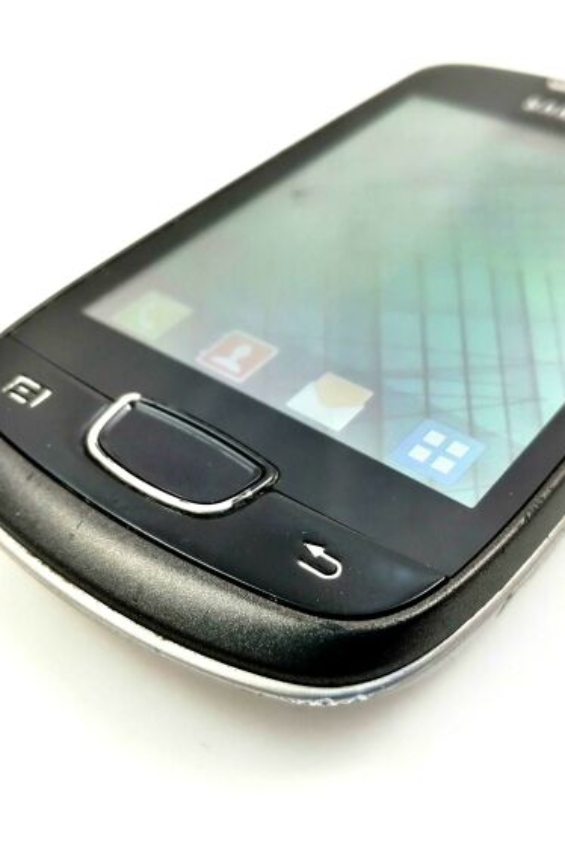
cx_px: 302
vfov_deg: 51.9
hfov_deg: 35.9
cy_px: 421
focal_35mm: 37
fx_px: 872
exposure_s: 1/50
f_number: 1.8
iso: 80
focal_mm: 3.62
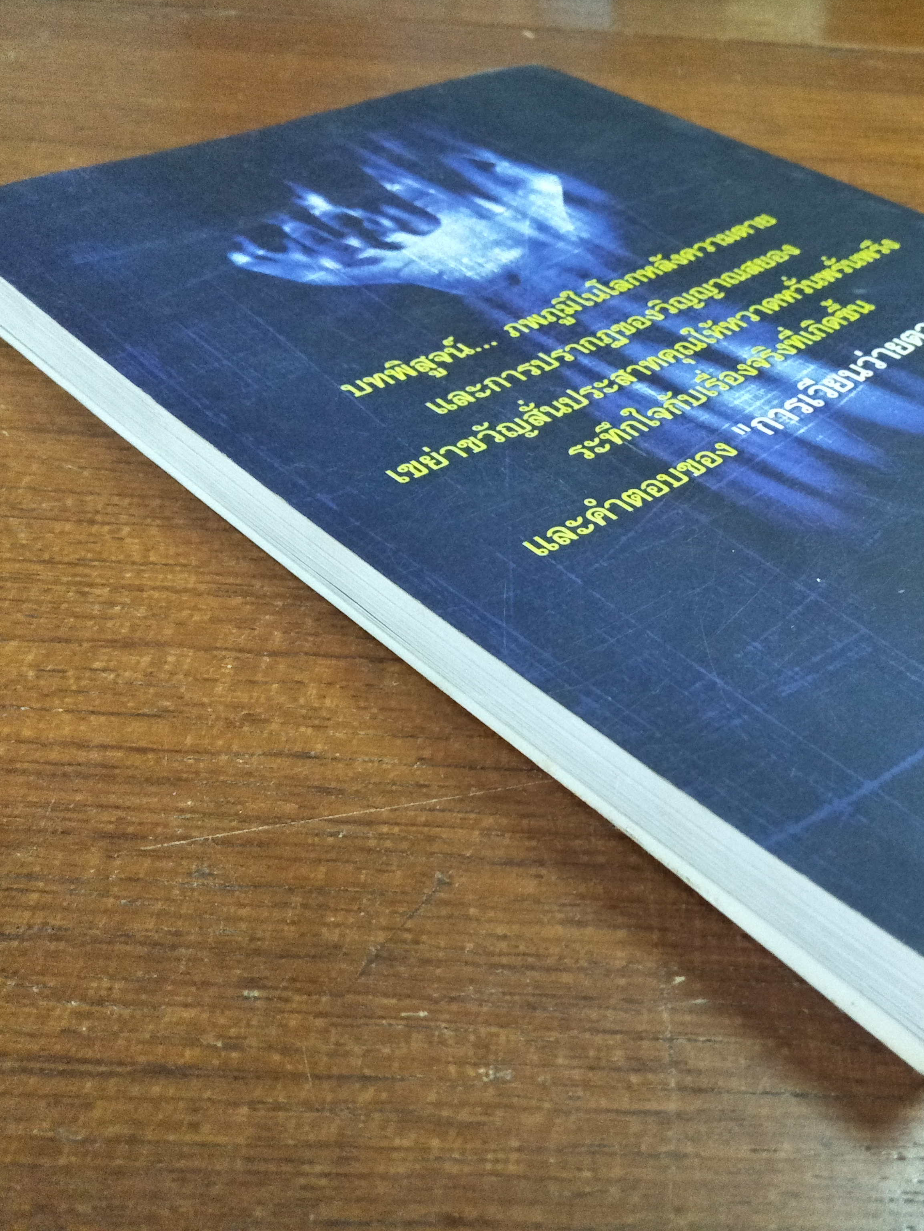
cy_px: 609
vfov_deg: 65.3
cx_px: 640
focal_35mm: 27
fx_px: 961
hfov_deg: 50.1
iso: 494
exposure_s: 1/33
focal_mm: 3.46
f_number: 2.2
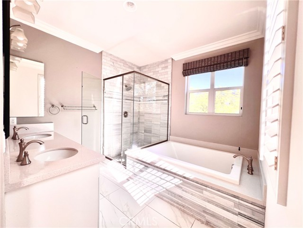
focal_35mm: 13
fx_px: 114
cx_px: 152
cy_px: 114
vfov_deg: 89.9
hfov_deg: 106.2
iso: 32
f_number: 1.8
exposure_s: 1/99
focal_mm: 1.57
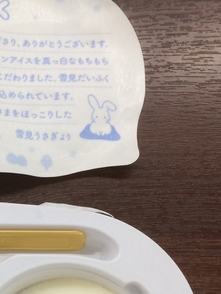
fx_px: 596
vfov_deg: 27.1
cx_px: -30
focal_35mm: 70
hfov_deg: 20.0
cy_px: 247
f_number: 2.2
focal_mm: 4.15
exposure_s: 1/40
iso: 40
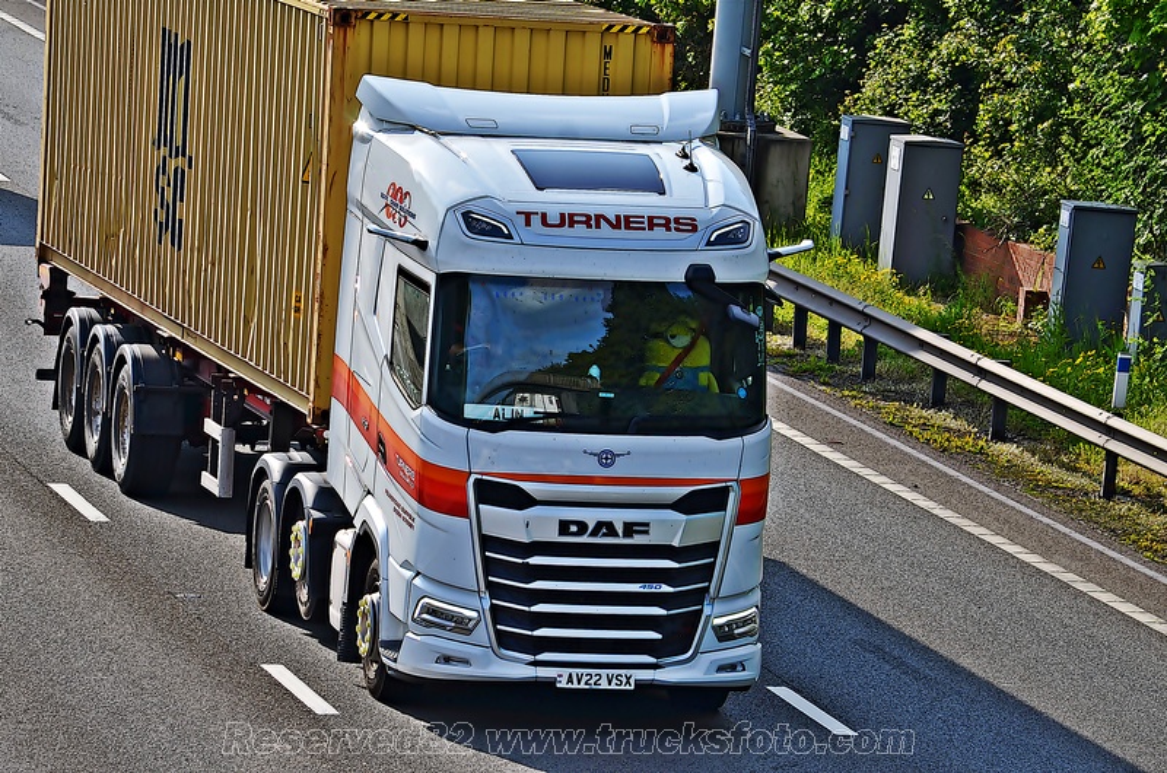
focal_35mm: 195
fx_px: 6309
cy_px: 386
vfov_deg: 7.0
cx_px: 584
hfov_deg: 10.6
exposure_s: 1/250
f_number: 8
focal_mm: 130
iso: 100
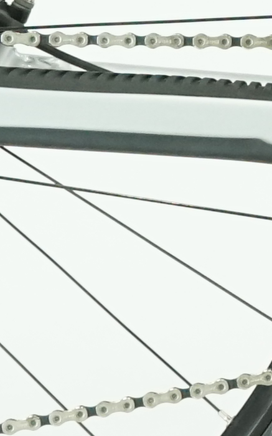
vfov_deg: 4.8
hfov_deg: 2.9
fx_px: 5187
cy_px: -339
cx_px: 934
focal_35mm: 437
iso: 2000
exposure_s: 1/200
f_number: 5
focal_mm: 50
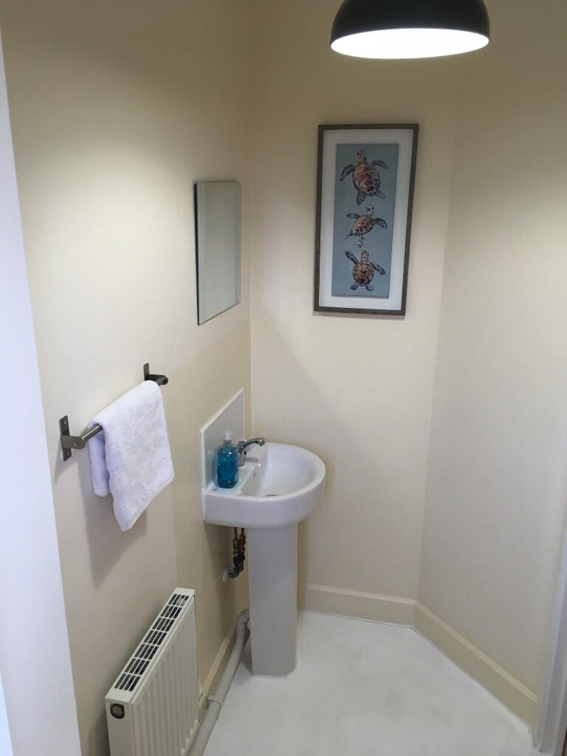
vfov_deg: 61.7
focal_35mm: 29
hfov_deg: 48.2
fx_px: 633
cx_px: 284
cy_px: 378
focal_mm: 4.15
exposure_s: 1/33
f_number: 2.2
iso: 32
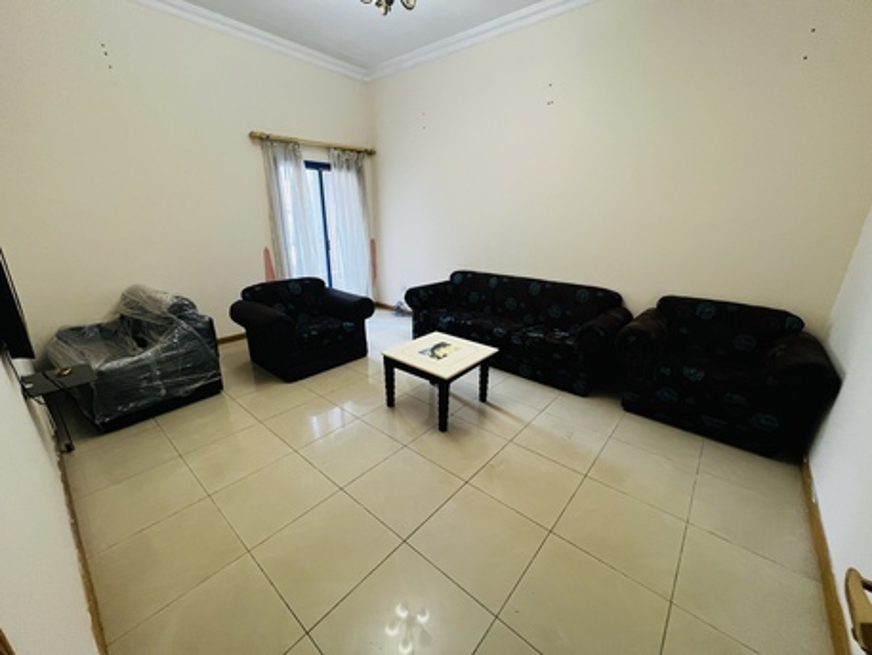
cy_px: 328
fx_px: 328
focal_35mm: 13
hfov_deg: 106.2
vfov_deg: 89.9
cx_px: 436
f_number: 1.8
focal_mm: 1.57
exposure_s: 1/50
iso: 200
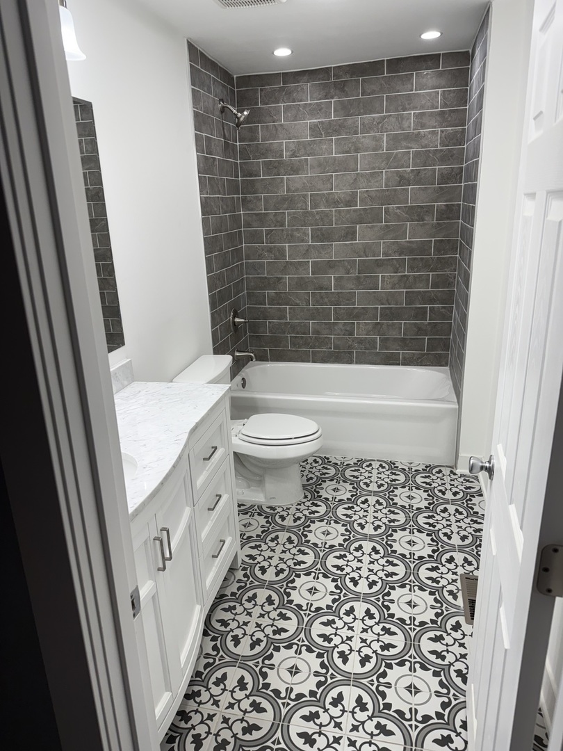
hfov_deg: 56.8
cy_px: 376
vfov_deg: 71.6
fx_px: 520
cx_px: 282
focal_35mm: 24
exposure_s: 1/147
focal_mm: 6.76
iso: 64
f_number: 1.78
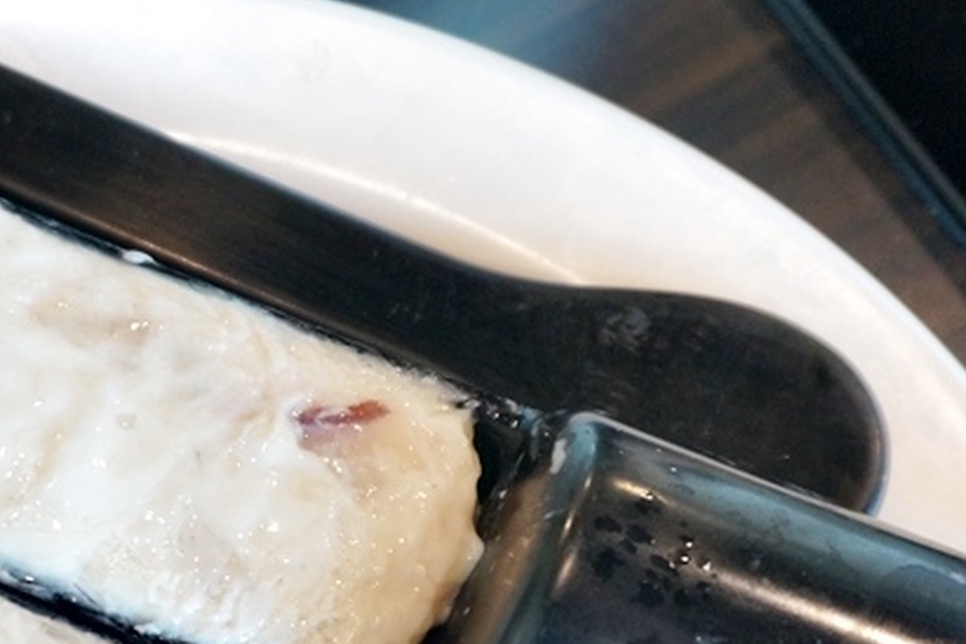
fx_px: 1878
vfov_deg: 19.0
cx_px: 233
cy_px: 618
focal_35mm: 70
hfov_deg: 28.4
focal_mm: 24
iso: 800
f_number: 4.5
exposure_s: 1/60
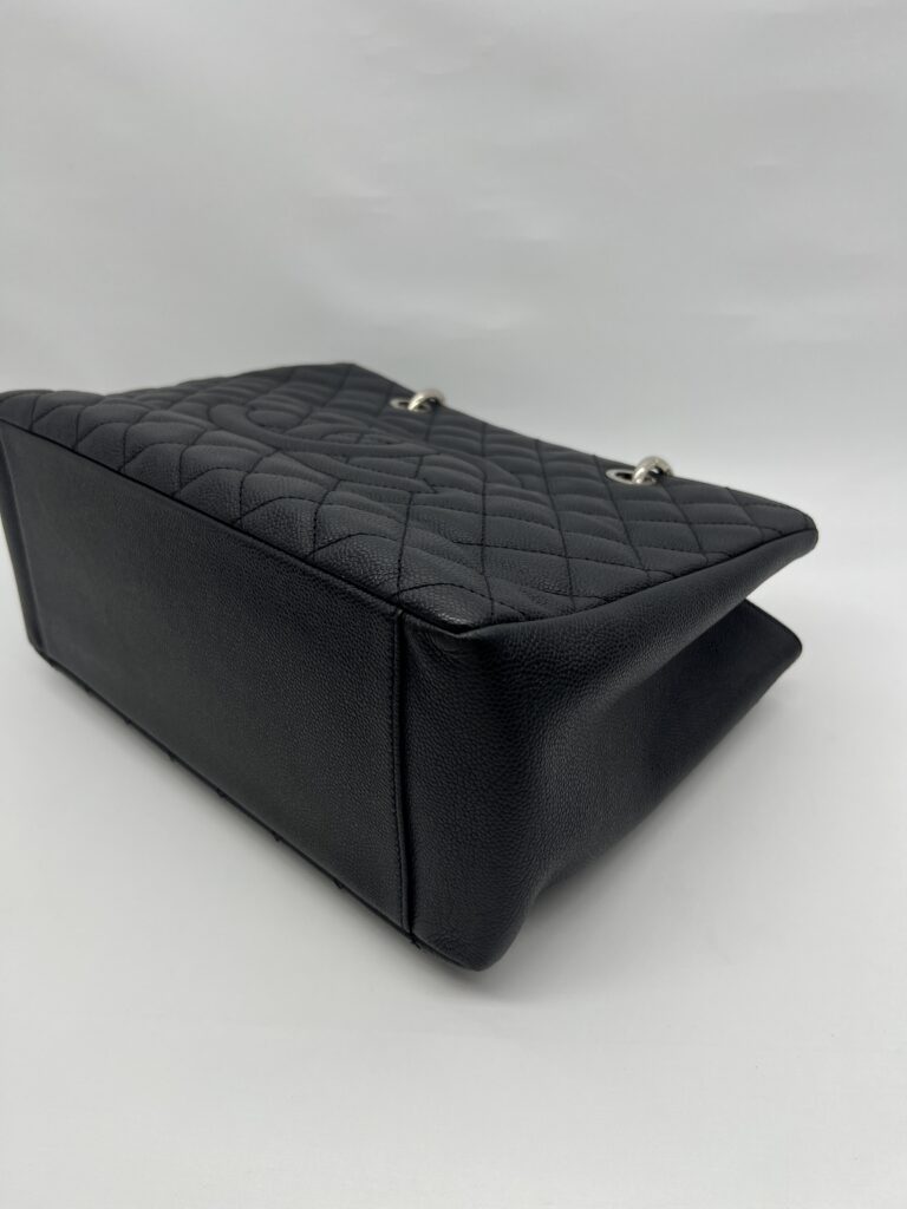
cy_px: 604
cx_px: 454
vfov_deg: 67.3
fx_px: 908
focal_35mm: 26
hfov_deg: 53.1
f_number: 1.5
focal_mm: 5.7
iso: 50
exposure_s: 1/338
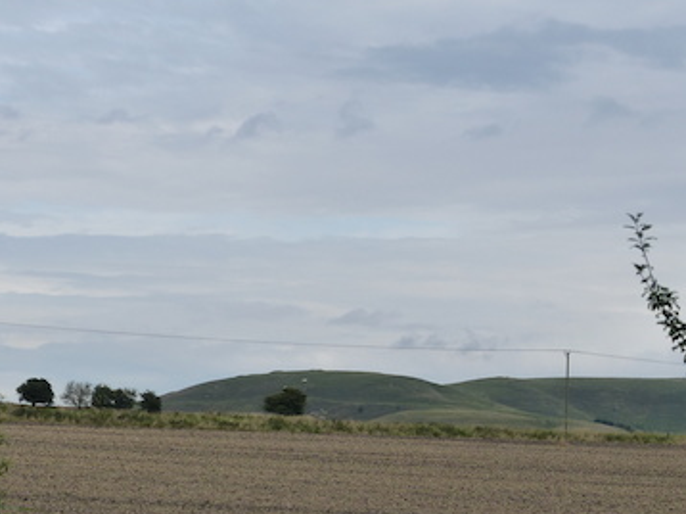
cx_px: 480
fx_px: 2773
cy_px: 343
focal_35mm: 140
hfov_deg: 14.1
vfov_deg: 10.6
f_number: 4
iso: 160
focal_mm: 16.9
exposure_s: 1/500
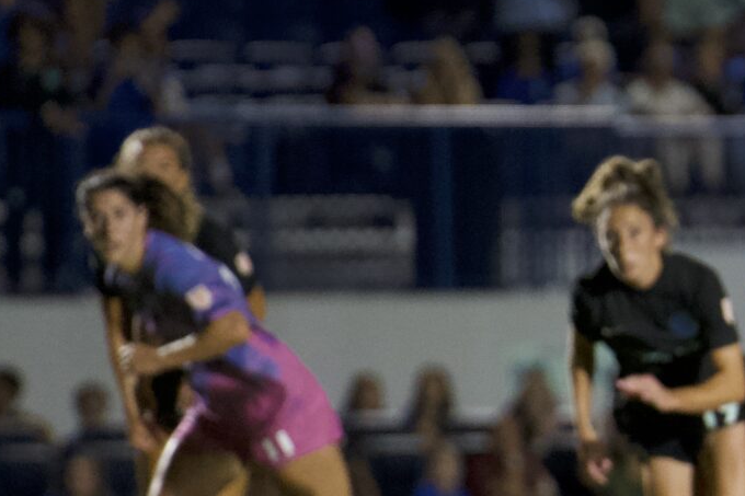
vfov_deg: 2.0
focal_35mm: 678
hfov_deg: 3.0
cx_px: 1093
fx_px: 14027
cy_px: 309
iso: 5000
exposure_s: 1/2000
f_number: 2.8
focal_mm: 180
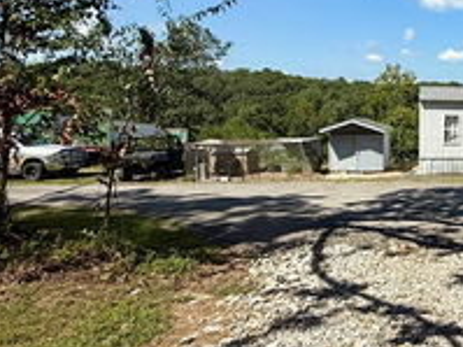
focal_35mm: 36
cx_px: 472
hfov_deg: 43.4
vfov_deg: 39.4
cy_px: 133
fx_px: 481
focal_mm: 2.22
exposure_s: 1/2237
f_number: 2.2
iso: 50
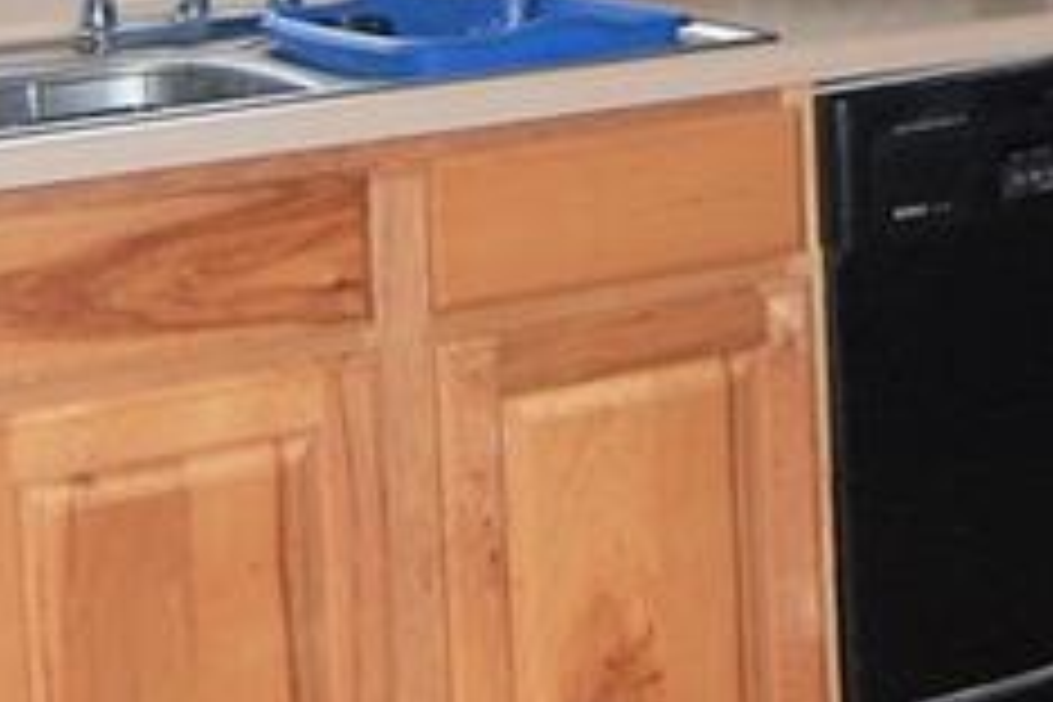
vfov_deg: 11.1
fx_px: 3451
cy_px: -392
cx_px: 1206
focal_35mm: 118
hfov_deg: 16.7
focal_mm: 18
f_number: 3.5
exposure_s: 1/60
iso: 400
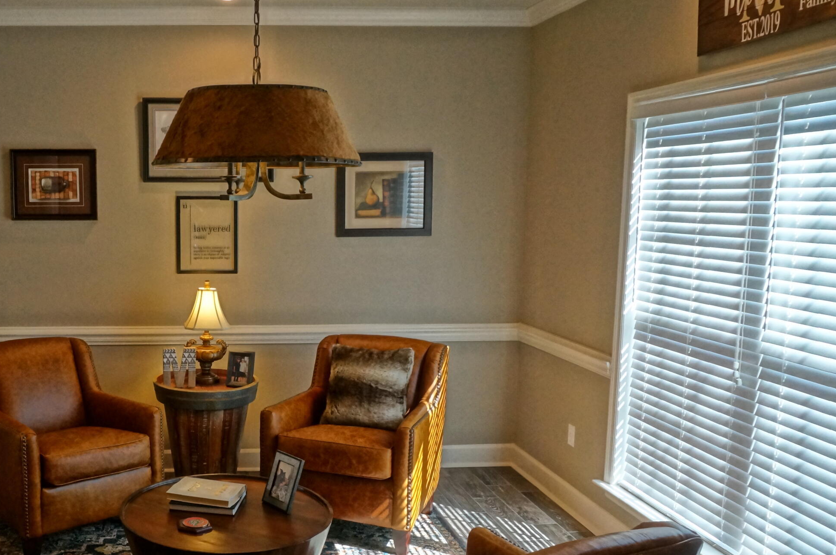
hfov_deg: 49.9
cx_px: 212
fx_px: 858
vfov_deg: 35.8
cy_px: 317
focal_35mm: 37
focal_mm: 16
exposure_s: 1/160
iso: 3200
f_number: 6.3
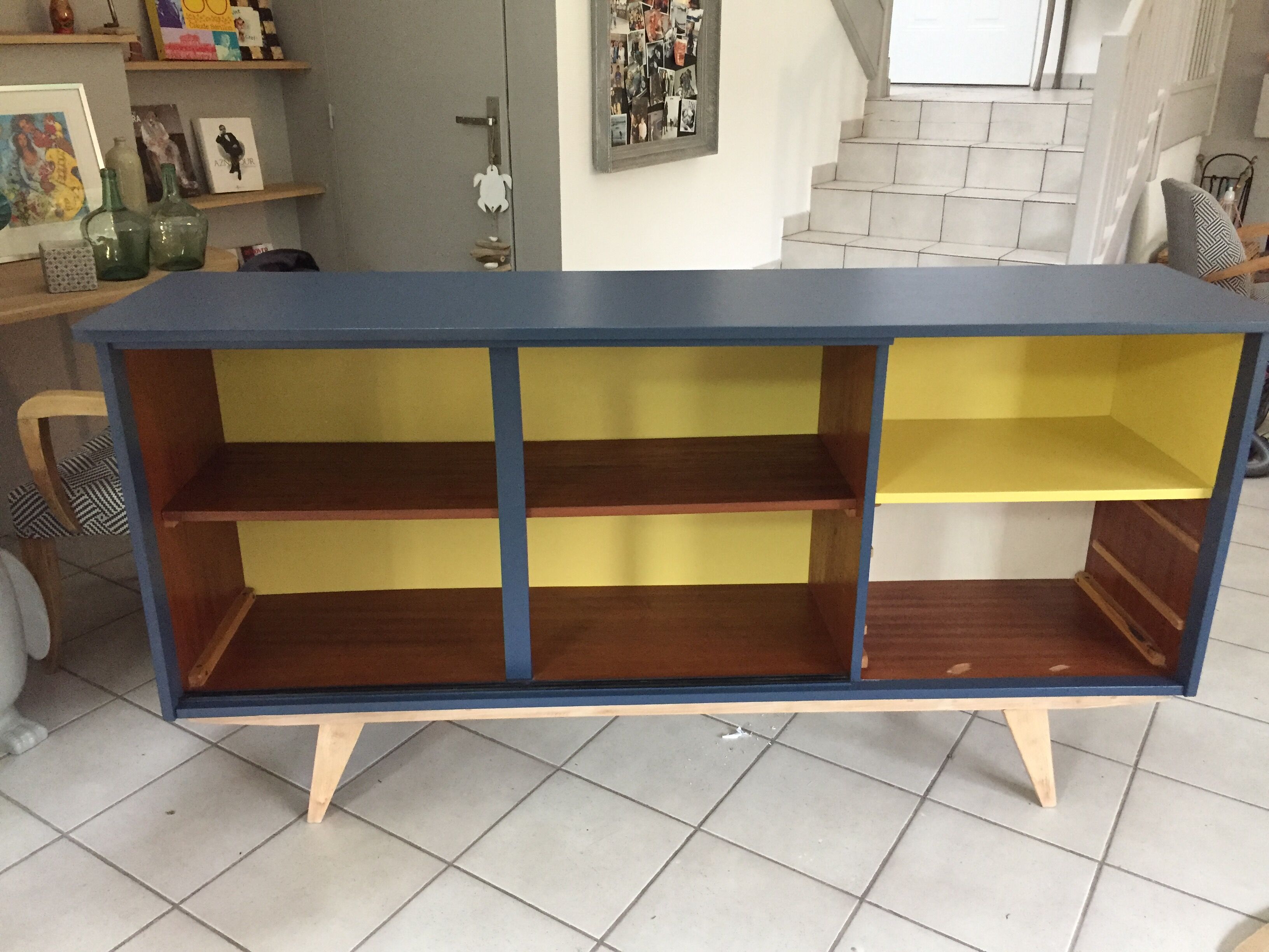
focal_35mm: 29
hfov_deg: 61.7
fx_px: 1063
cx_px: 634
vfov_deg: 48.2
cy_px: 476
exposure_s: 1/25
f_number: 2.2
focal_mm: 4.15
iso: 250
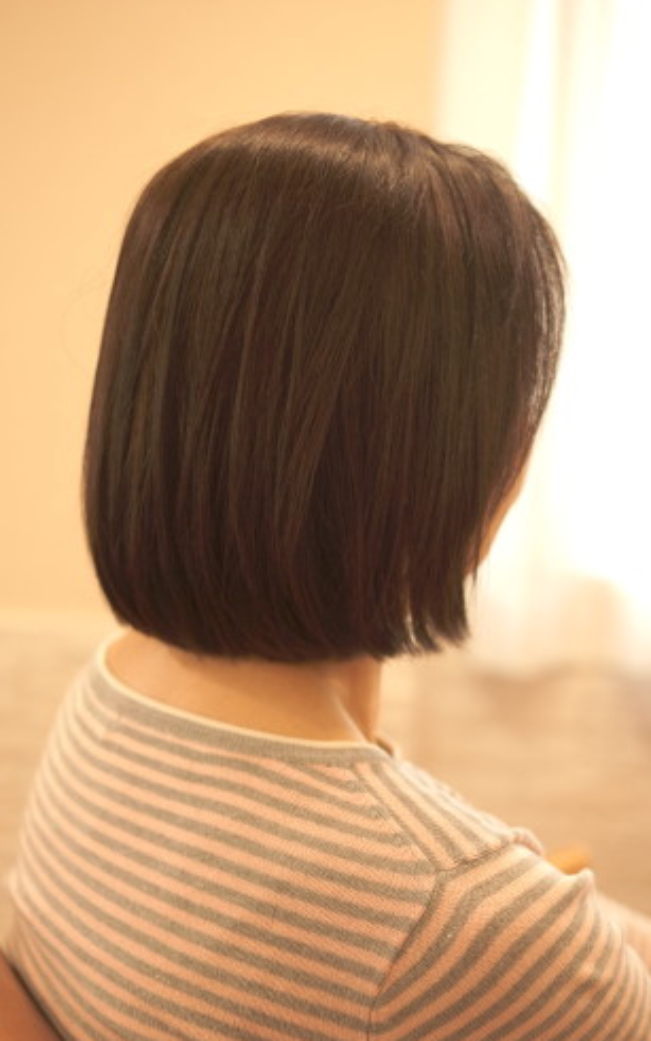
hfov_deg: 23.8
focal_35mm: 55
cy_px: 522
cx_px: 320
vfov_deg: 37.2
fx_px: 1547
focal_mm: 35
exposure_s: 1/320
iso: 400
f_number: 2.2
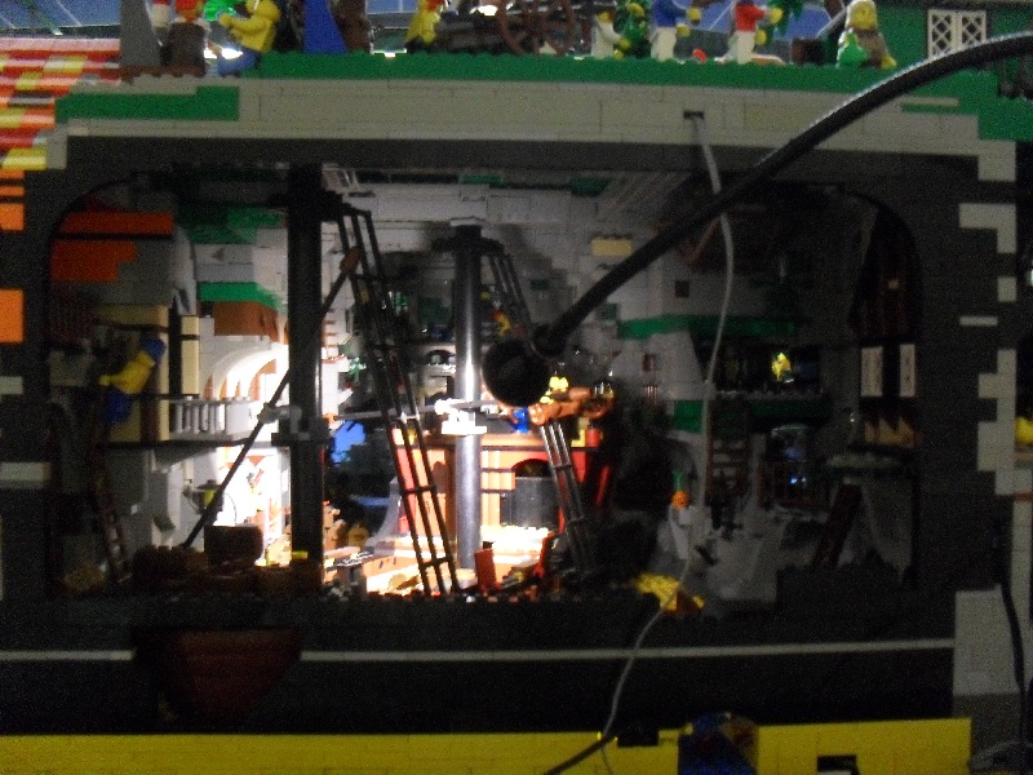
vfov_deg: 40.7
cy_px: 388
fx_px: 1044
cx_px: 516
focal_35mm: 35
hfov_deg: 52.6
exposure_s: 1/15
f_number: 3.2
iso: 400
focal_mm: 6.3
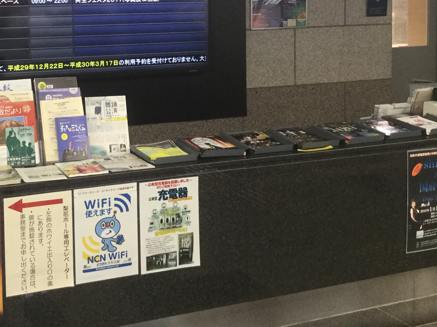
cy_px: 54
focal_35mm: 55
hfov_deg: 34.3
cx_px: 118
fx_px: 694
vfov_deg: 26.0
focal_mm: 3.3
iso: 100
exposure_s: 1/30
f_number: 2.4
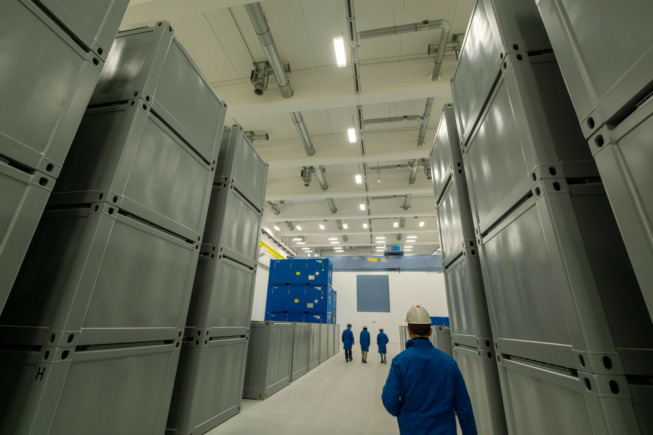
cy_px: 218
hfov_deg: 100.4
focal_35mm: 15
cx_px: 326
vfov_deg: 77.3
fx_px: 272
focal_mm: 10
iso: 500
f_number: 5.6
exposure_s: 1/40
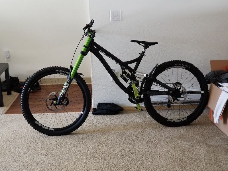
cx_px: 114
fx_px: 343
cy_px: 86
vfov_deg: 28.0
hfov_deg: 36.8
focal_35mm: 52
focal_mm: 6
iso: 160
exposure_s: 1/21
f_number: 2.4
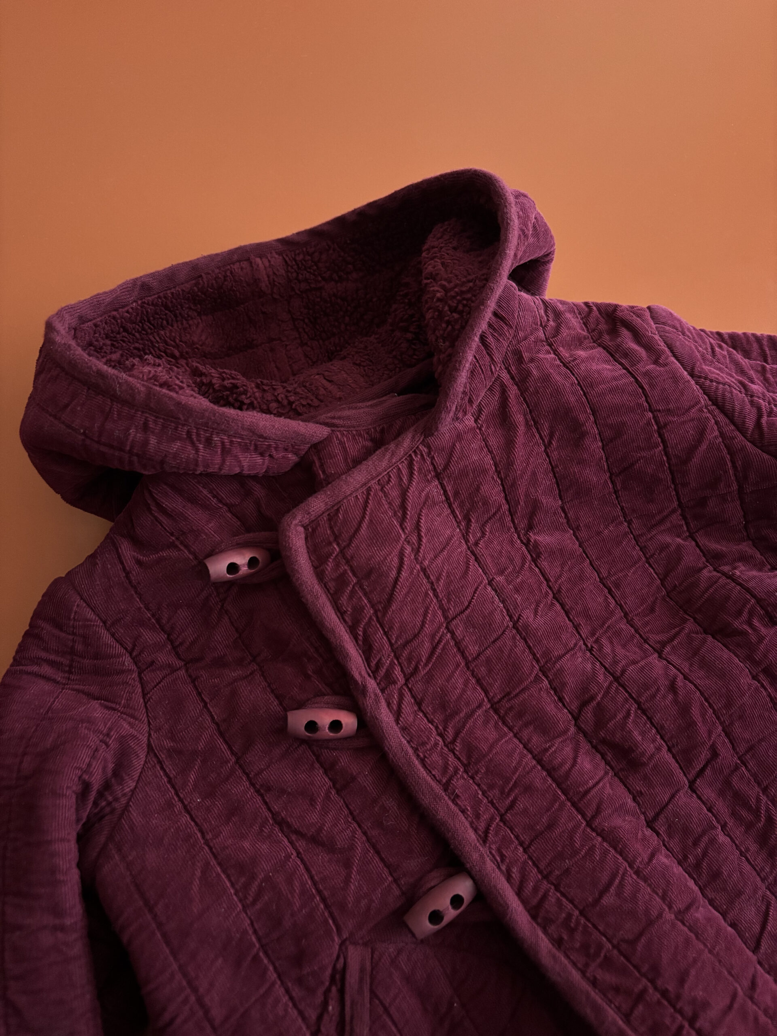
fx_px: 778
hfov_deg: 53.1
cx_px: 388
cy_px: 518
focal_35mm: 26
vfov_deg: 67.3
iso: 1000
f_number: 1.6
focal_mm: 5.96
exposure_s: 1/30
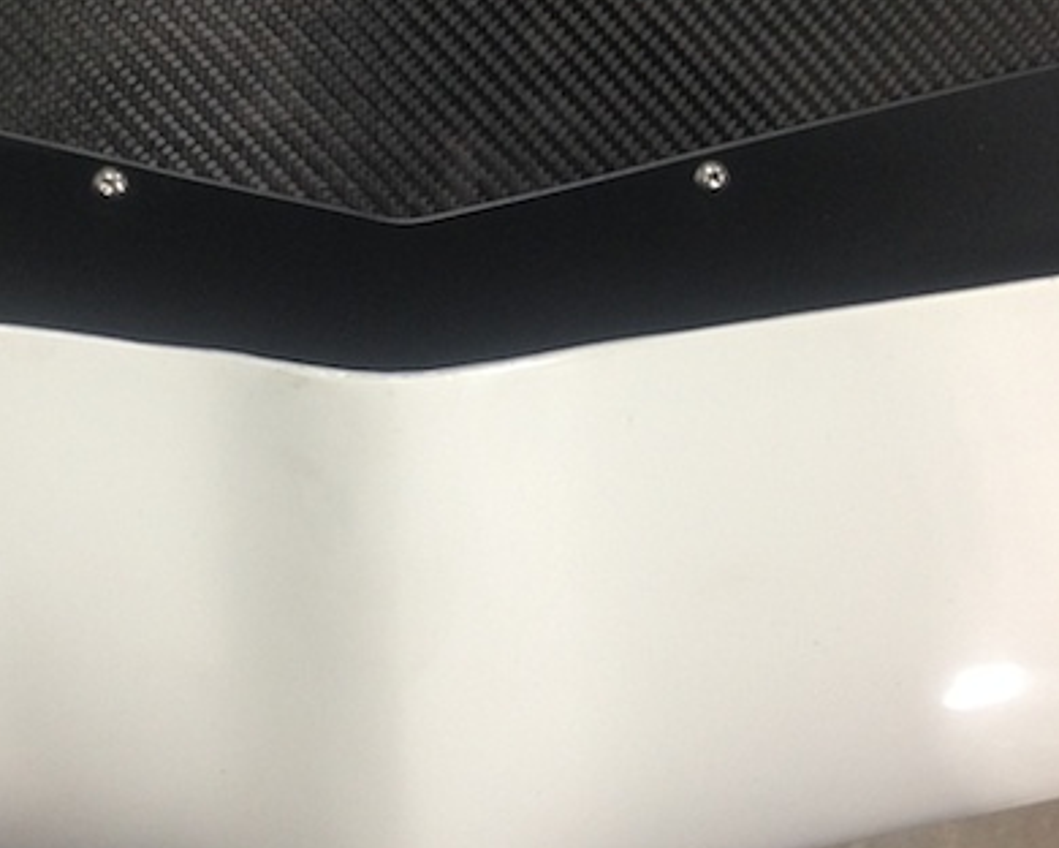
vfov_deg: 22.8
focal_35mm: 66
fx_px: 2069
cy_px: 171
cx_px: 380
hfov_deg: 28.6
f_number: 2.4
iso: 160
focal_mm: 4.12
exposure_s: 1/20
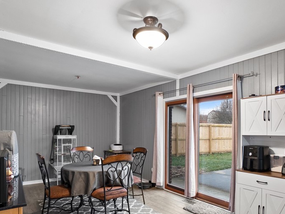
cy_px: 125
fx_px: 189
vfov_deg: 58.6
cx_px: 163
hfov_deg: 73.5
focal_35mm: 23
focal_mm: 10
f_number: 5.6
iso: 400
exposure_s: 1/1.67
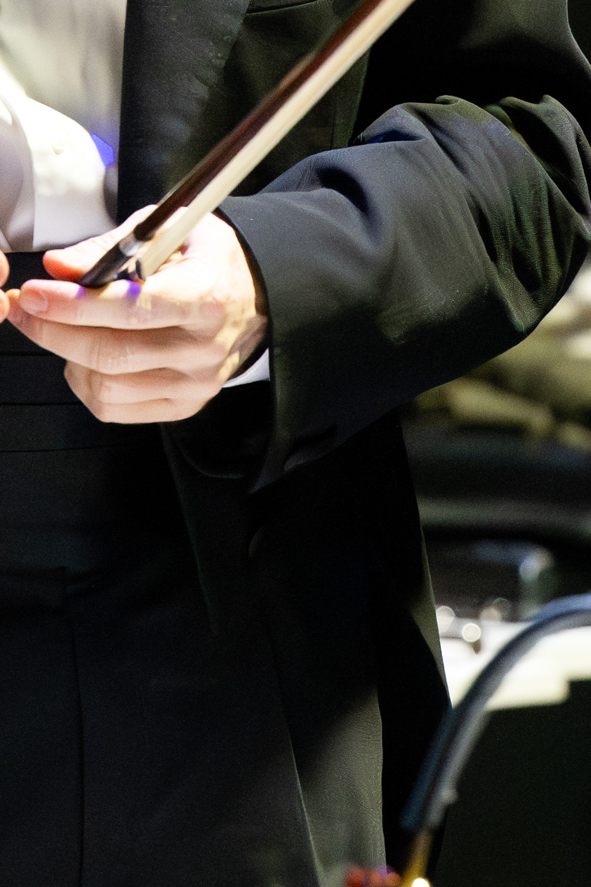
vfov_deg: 4.3
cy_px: -390
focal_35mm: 479
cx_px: -156
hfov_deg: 2.9
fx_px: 11792
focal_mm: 120
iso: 12800
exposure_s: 1/200
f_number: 3.5
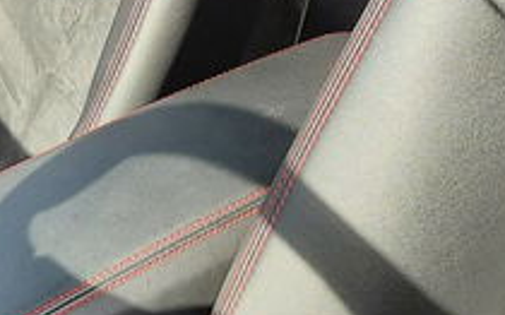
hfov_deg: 21.4
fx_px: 1334
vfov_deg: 13.2
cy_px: -17
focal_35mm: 97
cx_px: 228
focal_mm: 4.6
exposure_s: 1/100
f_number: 2
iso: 40
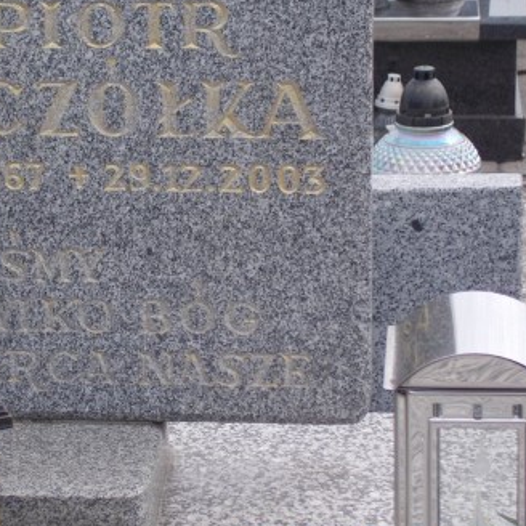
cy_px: 253
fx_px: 2940
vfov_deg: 10.2
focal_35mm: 171
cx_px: 79
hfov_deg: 10.2
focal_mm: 17.6
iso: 80
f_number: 5.5
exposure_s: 1/200
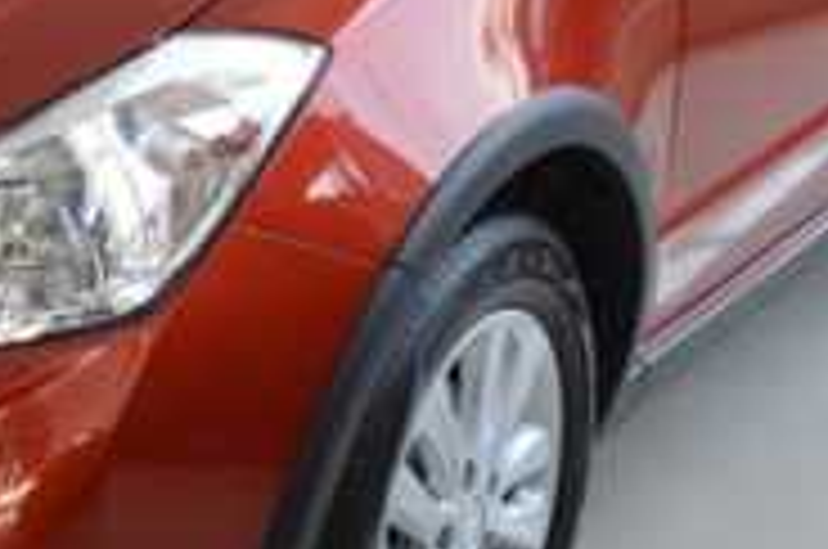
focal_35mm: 129
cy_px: 104
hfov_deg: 15.7
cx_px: 22
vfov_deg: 10.6
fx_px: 2955
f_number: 4.5
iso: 400
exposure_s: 1/80
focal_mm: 25
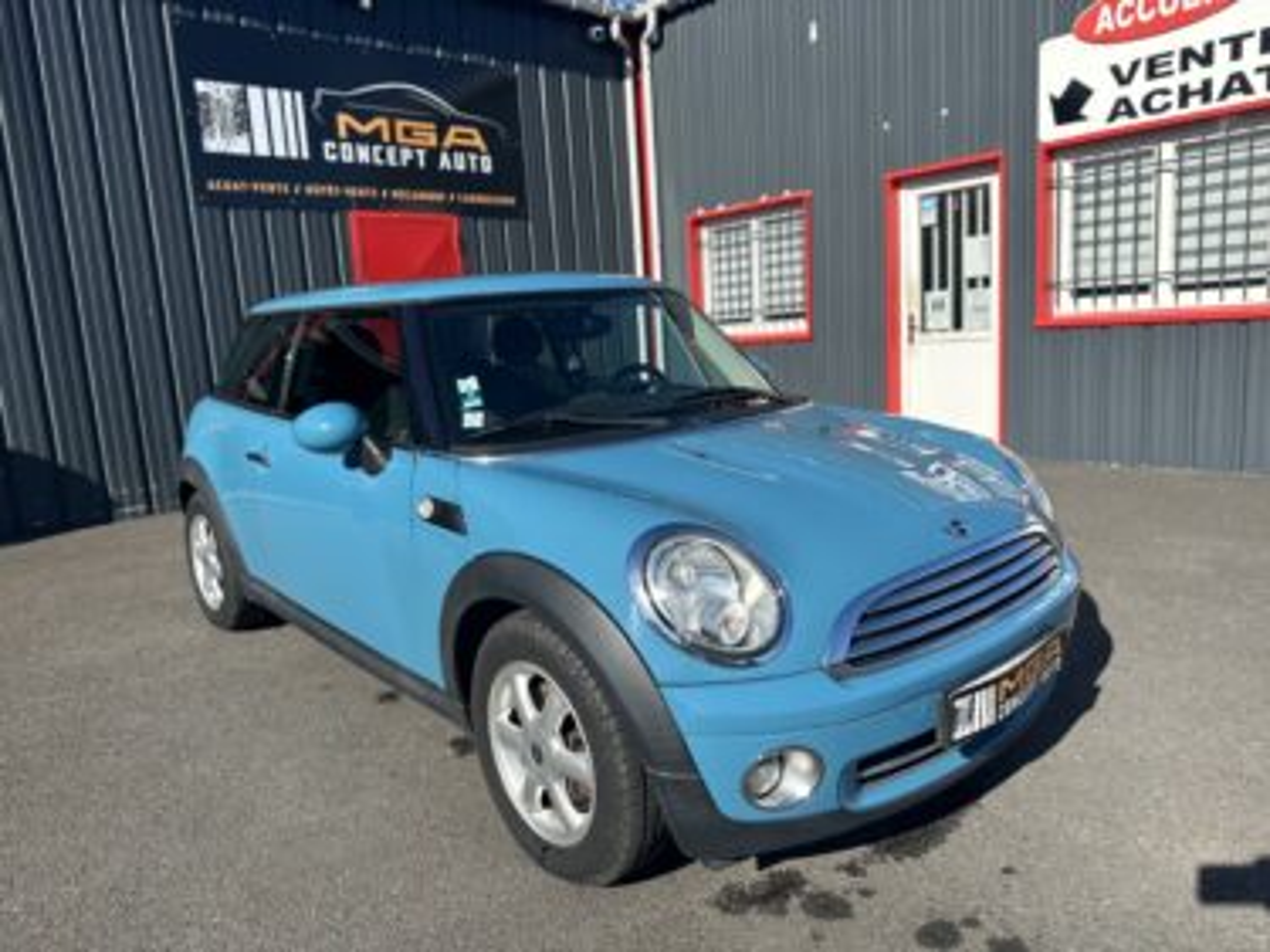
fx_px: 880
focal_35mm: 24
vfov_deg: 56.8
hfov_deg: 71.6
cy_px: 476
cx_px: 635
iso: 80
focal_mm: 6.86
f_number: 1.78
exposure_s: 1/3717
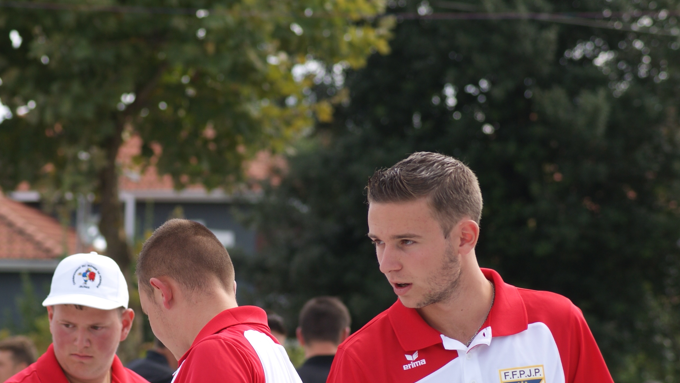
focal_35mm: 251
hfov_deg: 8.6
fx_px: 4523
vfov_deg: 4.8
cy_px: 262
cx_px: 291
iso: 100
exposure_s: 1/250
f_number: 5.6
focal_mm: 105
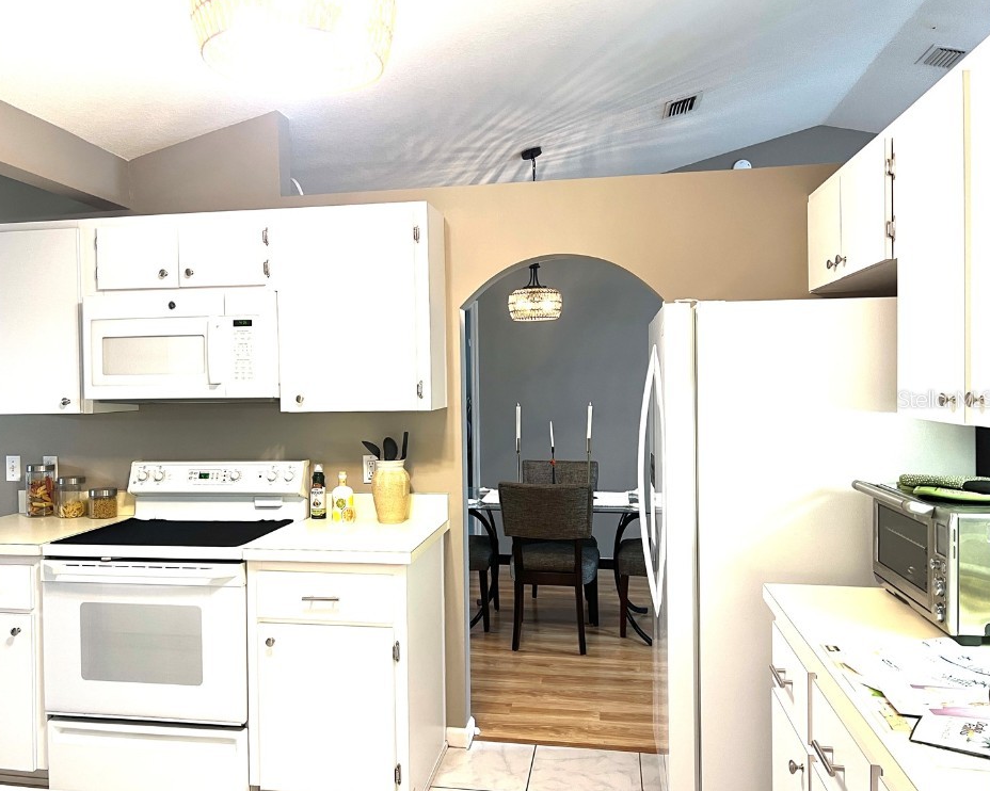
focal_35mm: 28
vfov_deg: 51.5
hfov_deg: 62.1
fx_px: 820
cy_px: 399
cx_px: 452
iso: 80
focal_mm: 5.7
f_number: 1.5
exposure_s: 1/60
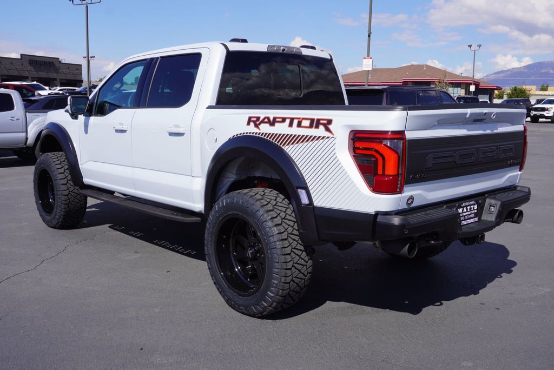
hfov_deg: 53.1
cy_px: 185
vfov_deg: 36.9
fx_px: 554
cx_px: 277
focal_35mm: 36
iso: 100
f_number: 11
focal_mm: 24
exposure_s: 1/160
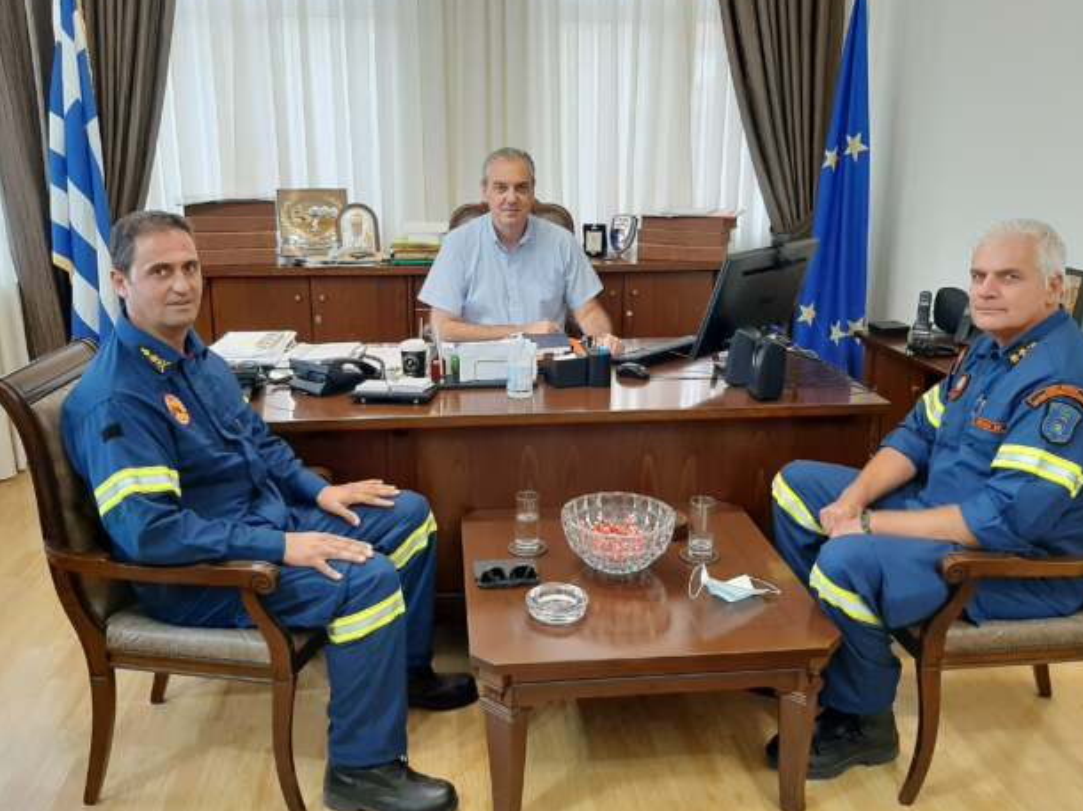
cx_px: 533
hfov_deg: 58.4
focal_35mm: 31
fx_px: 969
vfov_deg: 45.3
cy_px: 358
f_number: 1.7
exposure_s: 1/50
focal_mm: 3.93
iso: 125
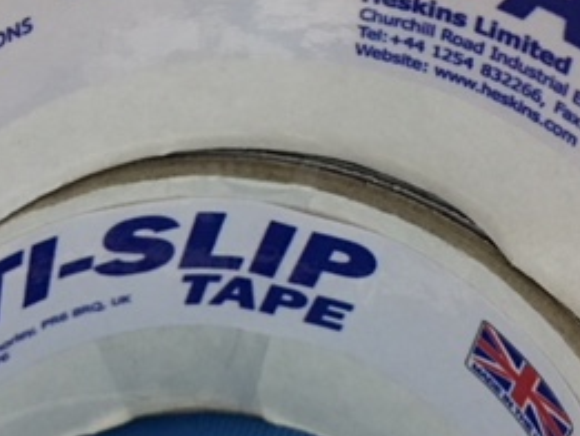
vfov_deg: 20.7
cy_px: 225
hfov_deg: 27.3
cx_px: 231
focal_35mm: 71
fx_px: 1190
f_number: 2.2
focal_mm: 4.15
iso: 125
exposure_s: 1/8
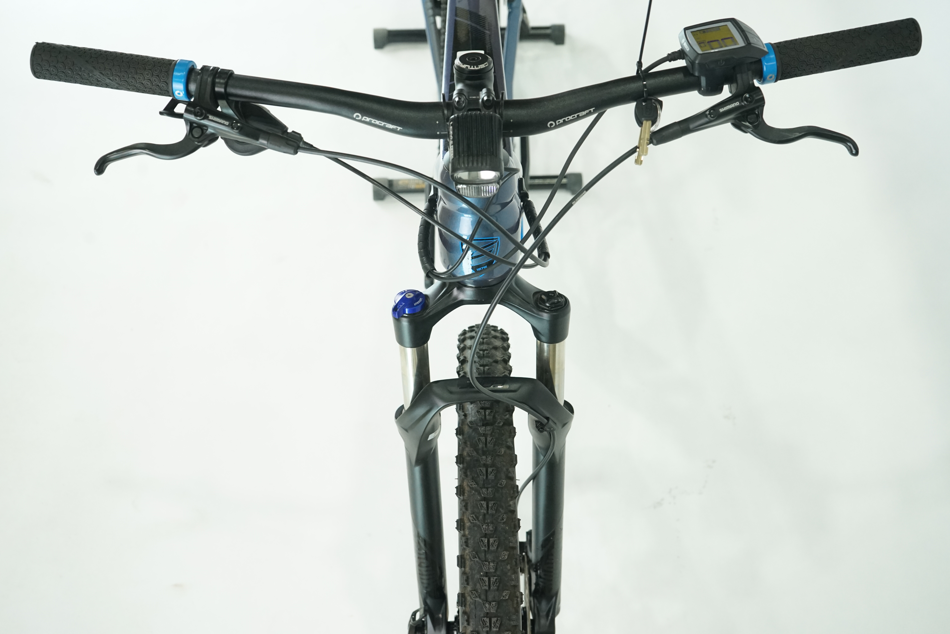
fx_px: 1082
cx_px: 475
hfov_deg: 47.4
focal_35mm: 41
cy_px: 317
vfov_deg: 32.6
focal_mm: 41
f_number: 6.3
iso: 2500
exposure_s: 1/200
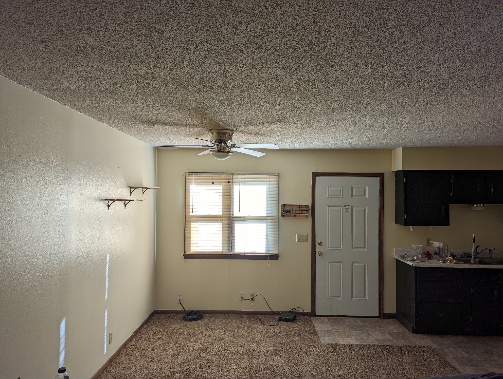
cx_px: 252
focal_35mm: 24
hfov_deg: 71.5
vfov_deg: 56.9
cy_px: 190
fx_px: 349
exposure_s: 1/164
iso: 46
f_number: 1.85
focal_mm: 6.81
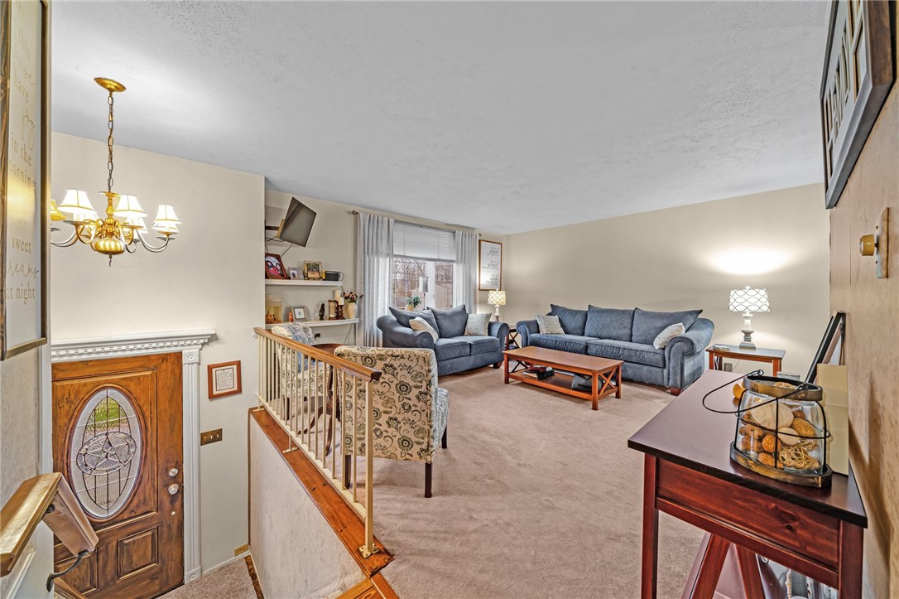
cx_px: 450
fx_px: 300
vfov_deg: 89.9
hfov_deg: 112.6
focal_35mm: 12
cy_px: 300
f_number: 11
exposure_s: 1/1.67
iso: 50
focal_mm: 12
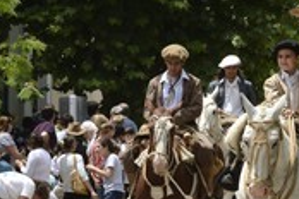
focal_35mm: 422
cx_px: 323
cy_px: 184
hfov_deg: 4.9
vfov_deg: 3.3
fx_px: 3505
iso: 400
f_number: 16
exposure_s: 1/250
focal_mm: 175
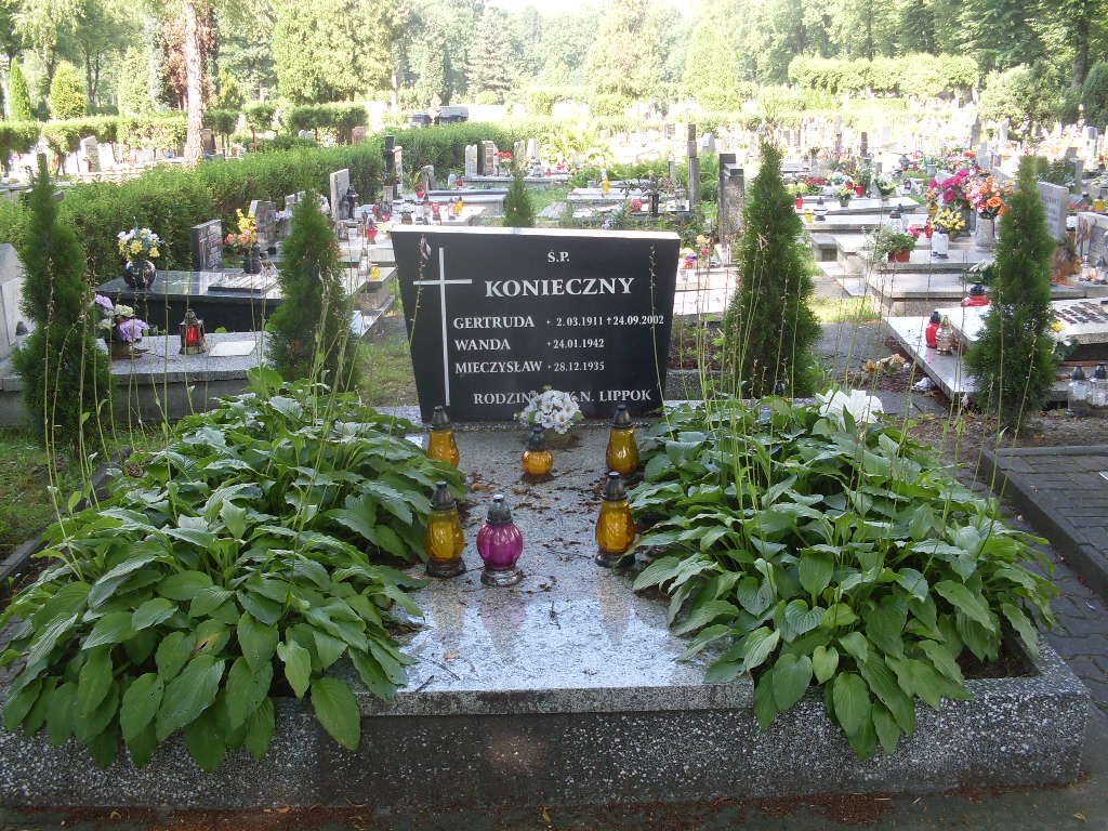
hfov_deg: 49.0
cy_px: 416
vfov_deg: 37.7
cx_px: 554
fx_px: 1216
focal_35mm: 38
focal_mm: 6.3
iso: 80
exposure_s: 1/125
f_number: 2.8
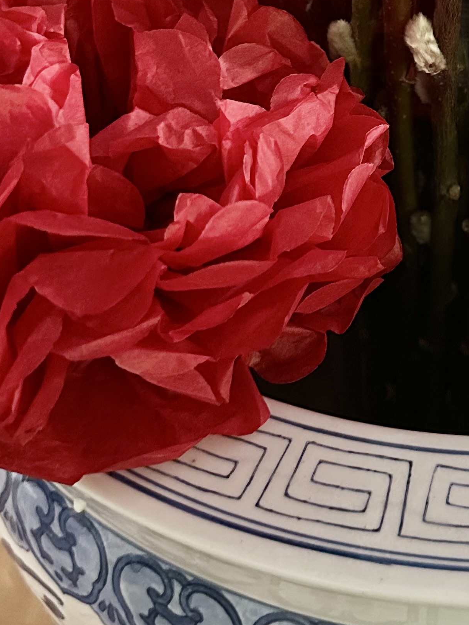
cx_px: 492
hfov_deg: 23.2
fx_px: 1084
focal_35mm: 60
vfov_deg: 31.4
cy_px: 125
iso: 1000
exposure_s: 1/30
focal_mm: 6.86
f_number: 1.78
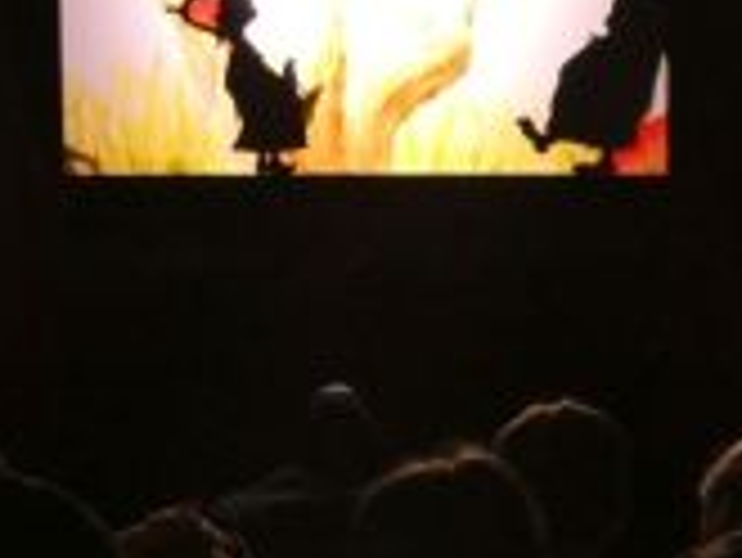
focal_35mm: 211
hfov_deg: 9.4
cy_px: 306
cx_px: 346
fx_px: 4526
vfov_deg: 7.0
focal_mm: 15.6
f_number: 4.6
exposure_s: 1/80
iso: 1250
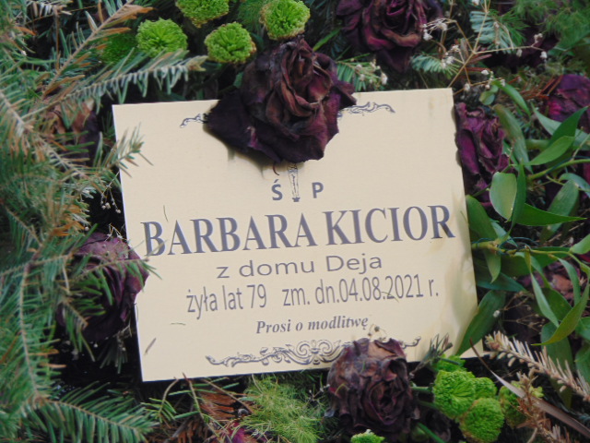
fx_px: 5233
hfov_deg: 6.5
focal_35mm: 307
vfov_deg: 4.8
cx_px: 295
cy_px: 222
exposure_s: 1/400
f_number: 4.2
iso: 80
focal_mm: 55.1
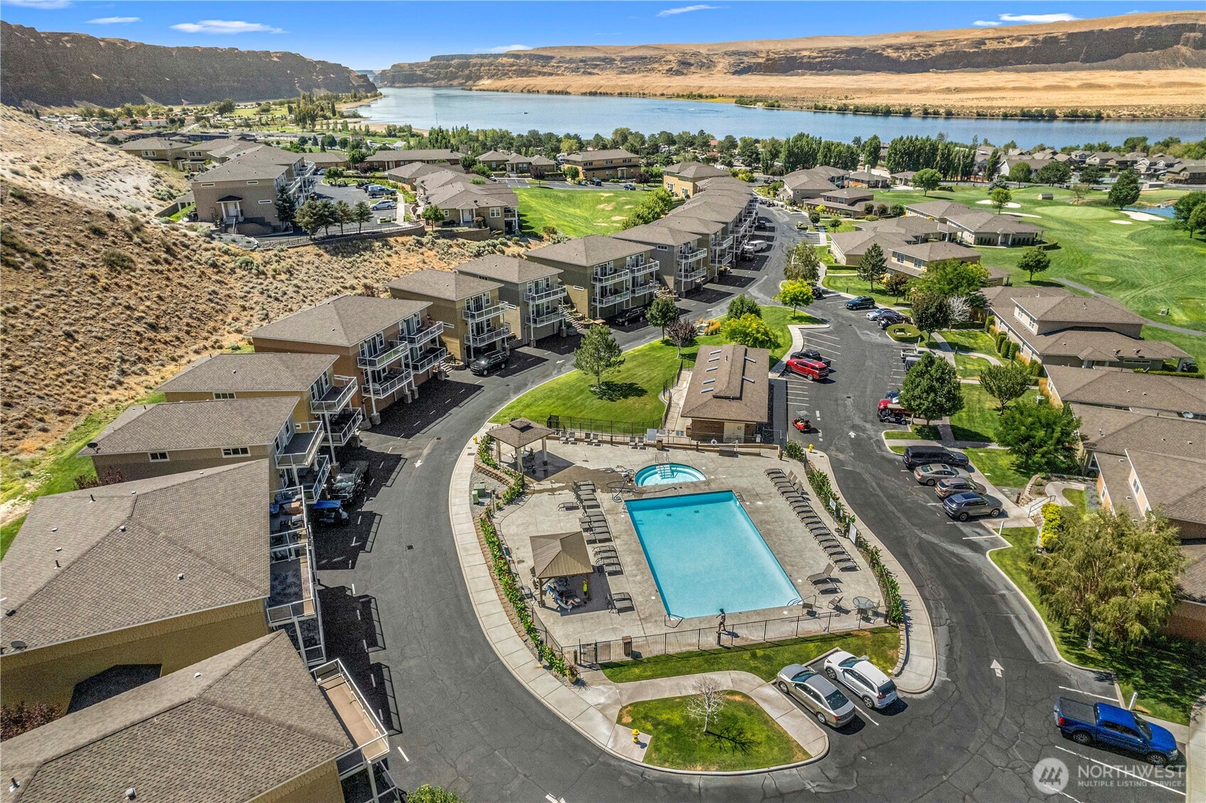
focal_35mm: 22
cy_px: 402
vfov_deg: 57.2
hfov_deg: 78.6
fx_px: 737
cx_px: 603
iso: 100
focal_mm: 8.38
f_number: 2.8
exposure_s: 1/8000
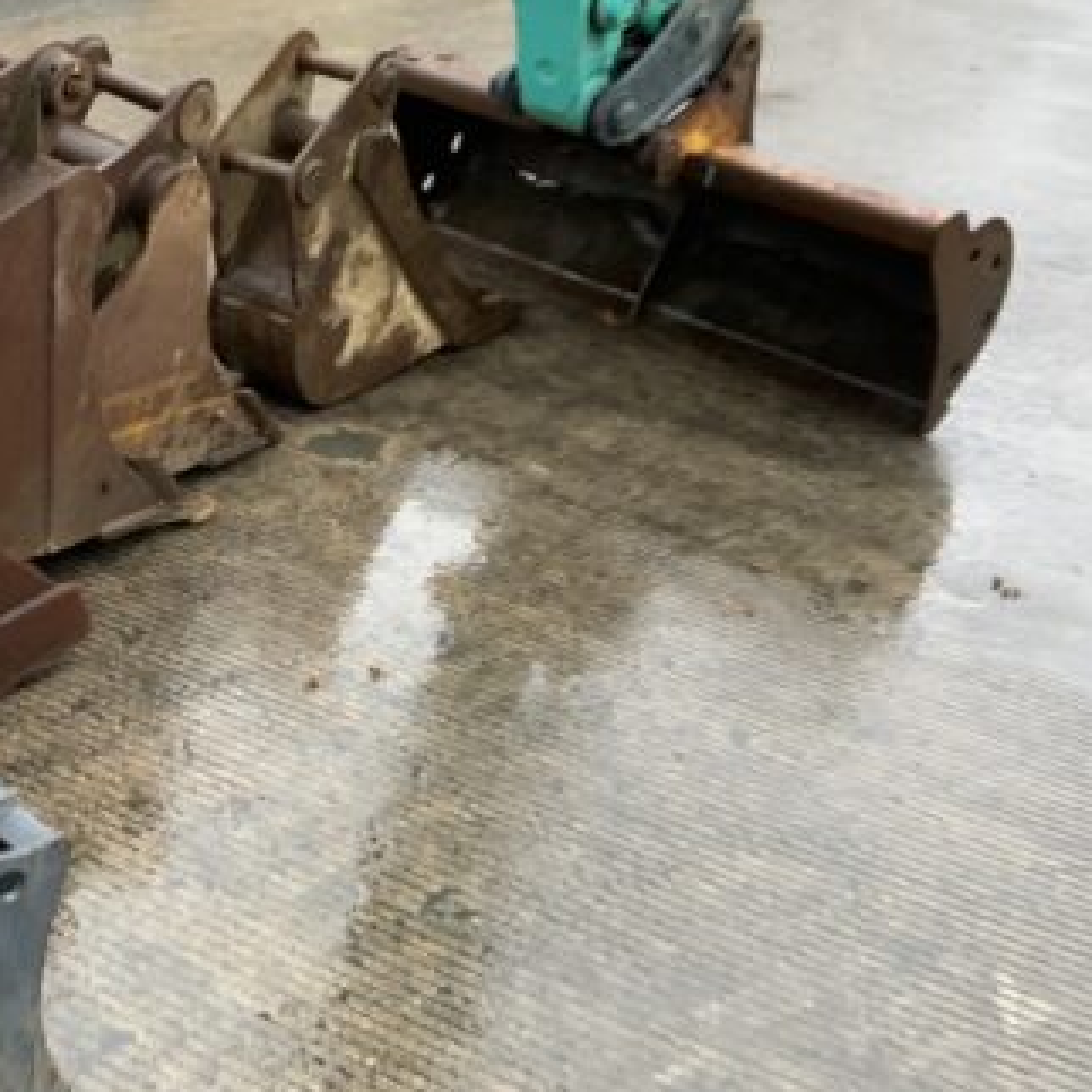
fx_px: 1820
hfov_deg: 32.3
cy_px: 343
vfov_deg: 33.0
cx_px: 183
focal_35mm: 51
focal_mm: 3
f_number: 1.8
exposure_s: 1/60
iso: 80
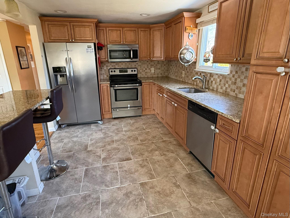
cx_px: 145
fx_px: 117
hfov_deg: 102.1
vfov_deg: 85.7
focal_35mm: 14
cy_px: 109
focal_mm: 2.22
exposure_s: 1/60
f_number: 2.2
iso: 500
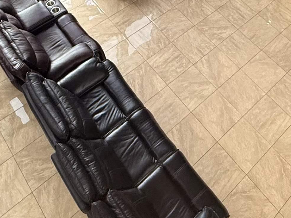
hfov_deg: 42.5
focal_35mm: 44
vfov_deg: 28.8
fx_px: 370
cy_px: -40
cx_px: 189
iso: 250
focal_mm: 2.22
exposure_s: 1/60
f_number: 2.2
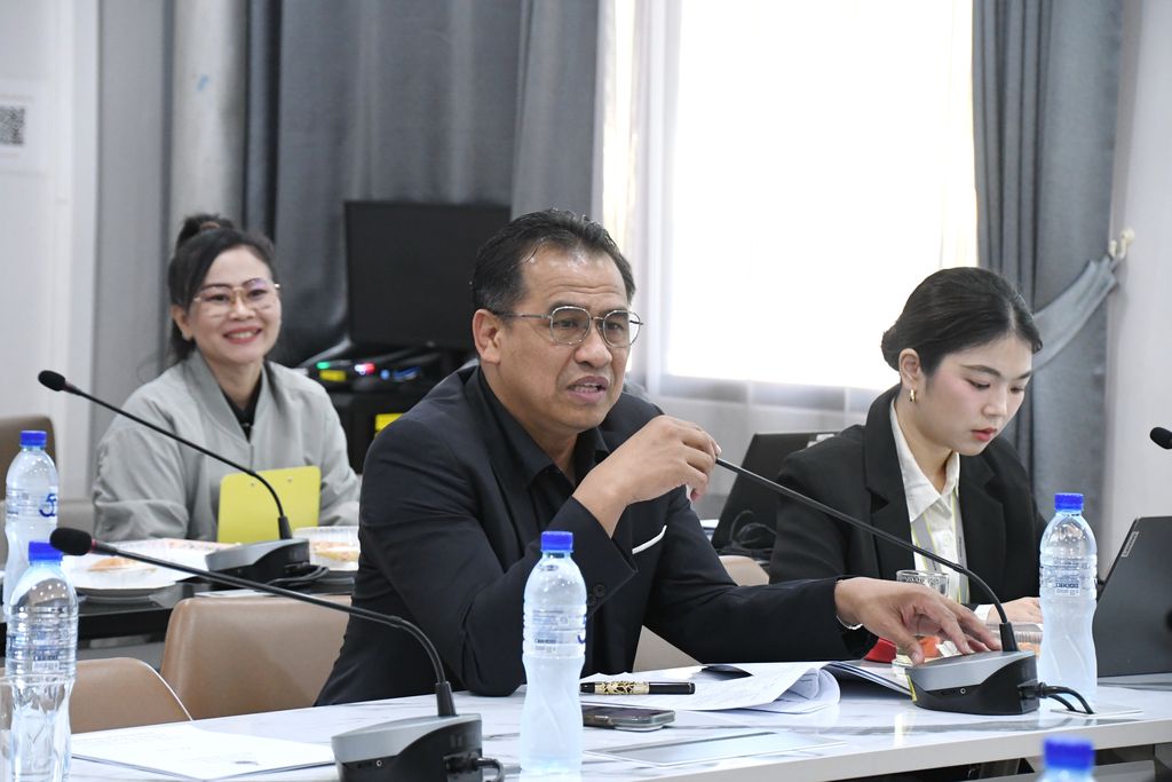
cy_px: 391
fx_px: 4135
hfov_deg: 16.1
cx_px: 586
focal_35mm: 127
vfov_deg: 10.8
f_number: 5.3
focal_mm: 85
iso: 3200
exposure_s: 1/125
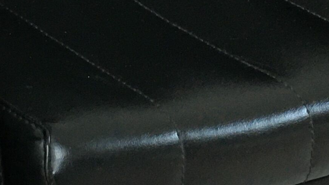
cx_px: 132
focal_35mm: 147
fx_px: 1282
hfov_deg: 14.6
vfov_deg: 8.1
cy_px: -55
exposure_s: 1/33
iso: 125
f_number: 2.2
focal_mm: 4.15
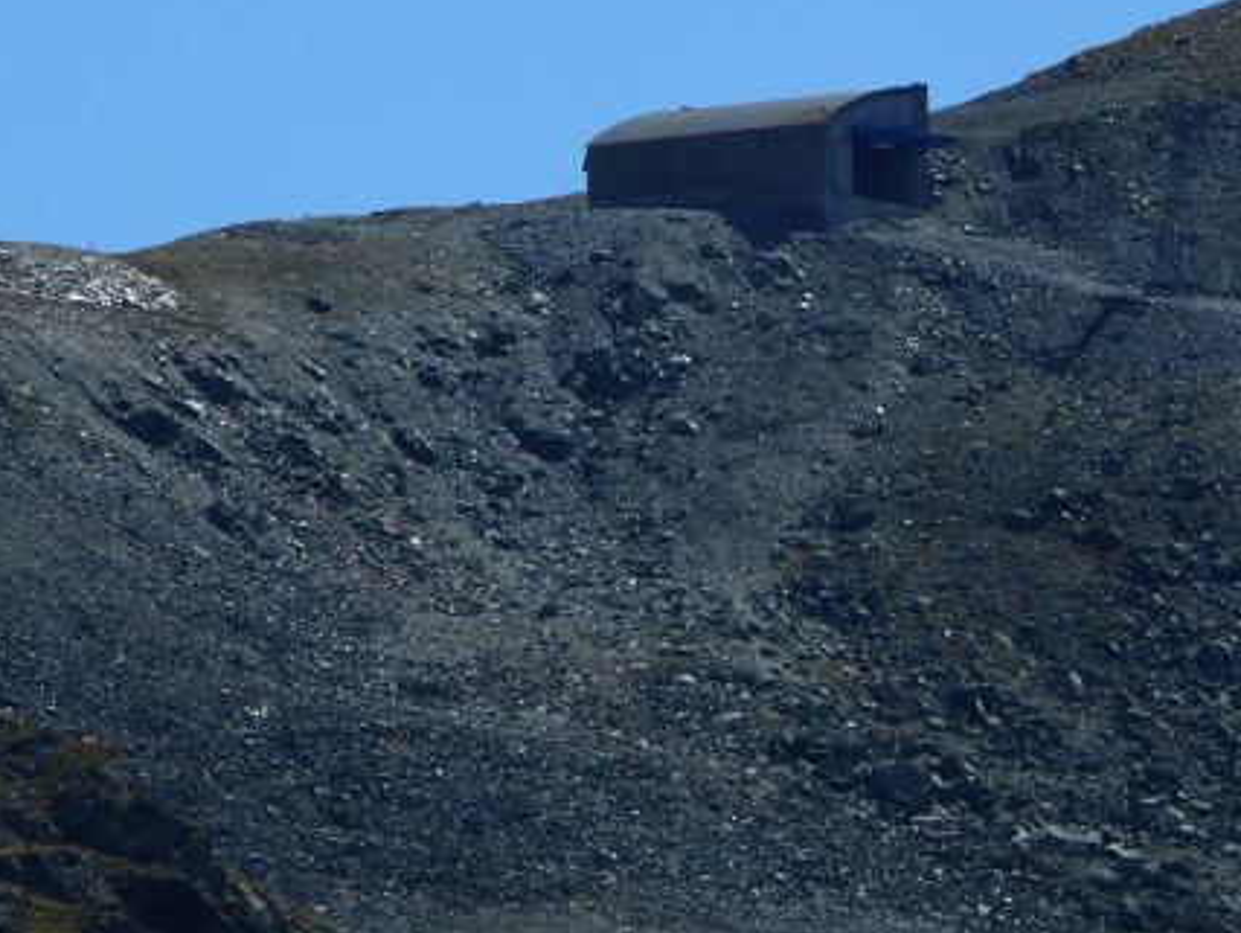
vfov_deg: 1.9
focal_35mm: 786
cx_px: 825
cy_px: 90
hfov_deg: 2.5
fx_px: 28202
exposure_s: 1/500
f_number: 7.1
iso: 100
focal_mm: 88.8
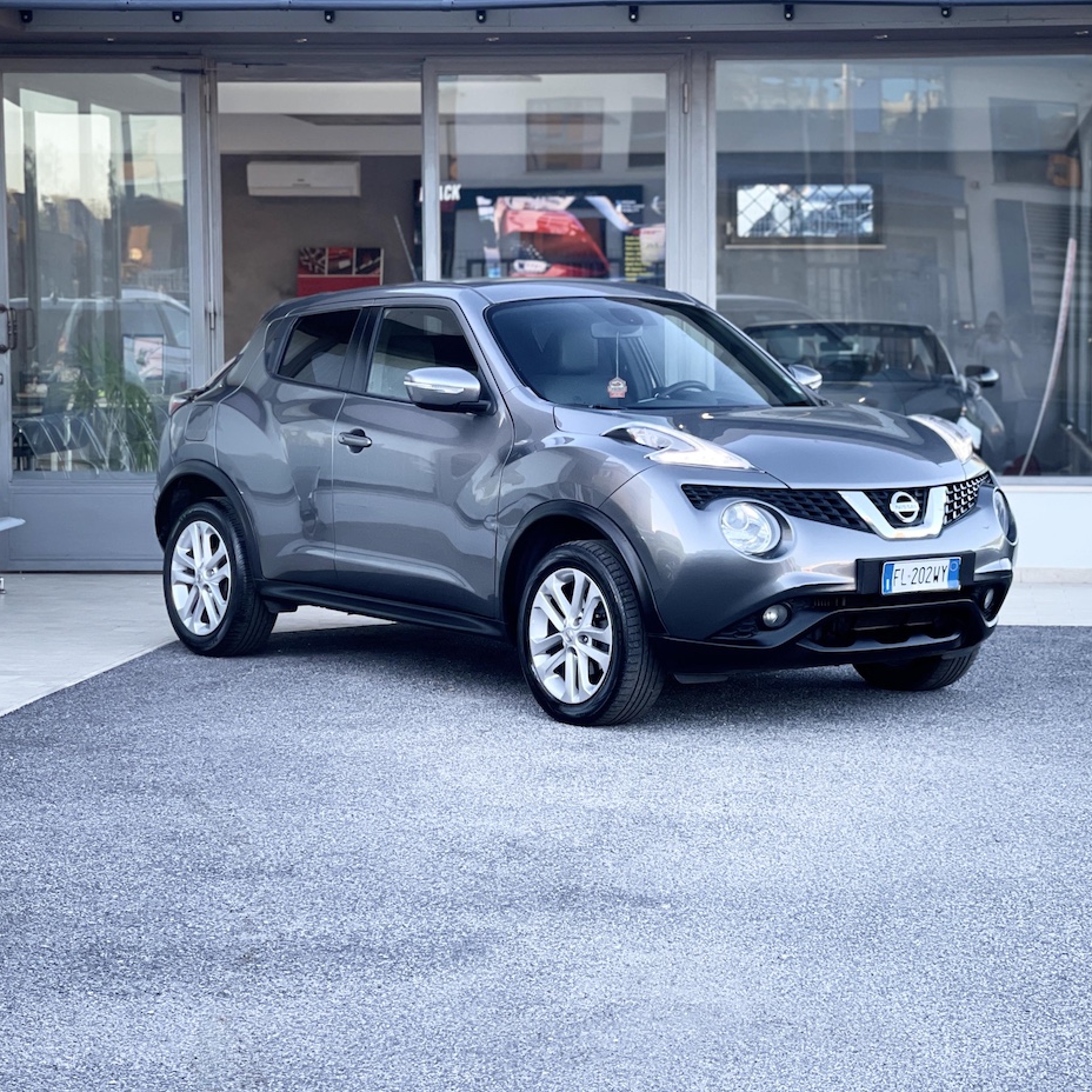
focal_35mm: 76
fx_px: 2712
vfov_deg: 22.8
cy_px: 544
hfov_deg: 22.7
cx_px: 667
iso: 64
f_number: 2.2
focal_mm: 7.5
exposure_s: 1/121
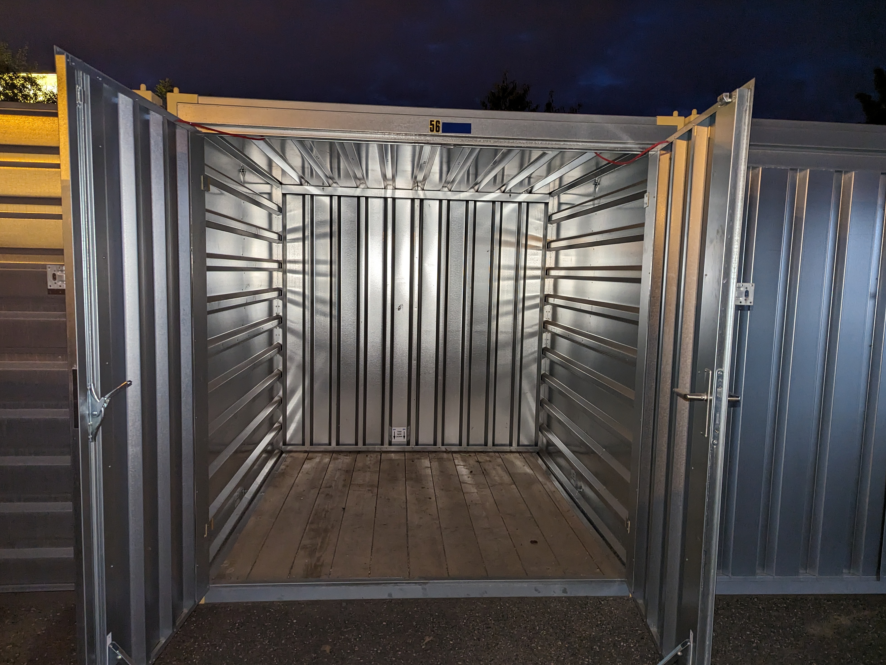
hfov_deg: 69.4
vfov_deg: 54.9
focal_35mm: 25
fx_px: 640
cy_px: 344
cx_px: 442
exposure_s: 1/25
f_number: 1.85
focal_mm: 6.81
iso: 692
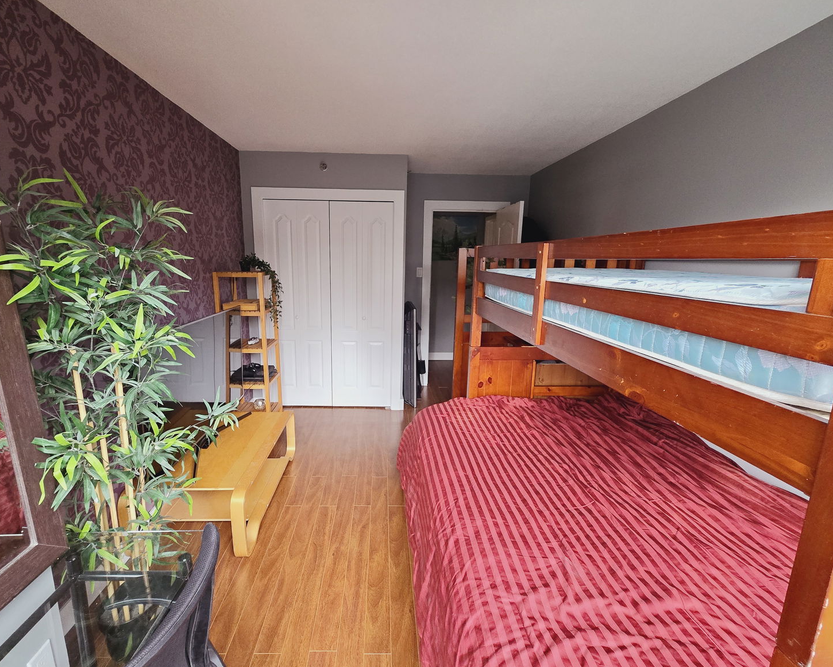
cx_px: 387
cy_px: 335
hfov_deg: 100.5
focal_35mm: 14
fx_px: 345
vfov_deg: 88.0
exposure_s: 1/60
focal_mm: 2.2
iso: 200
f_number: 2.2
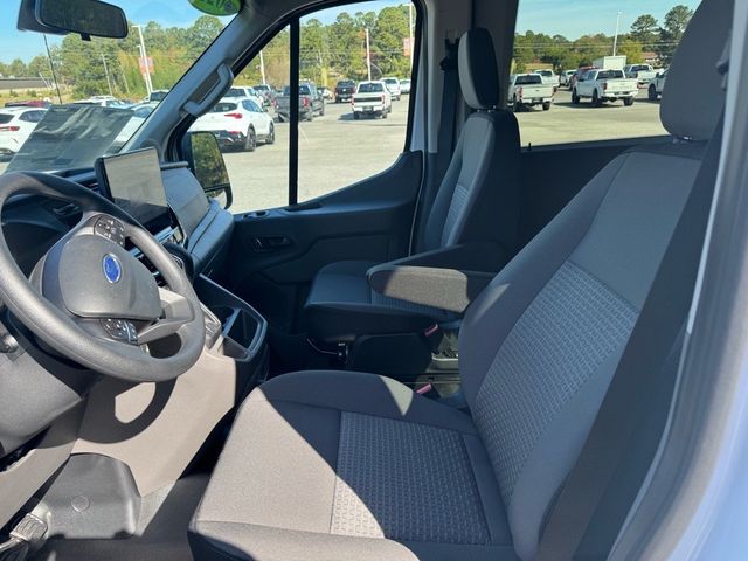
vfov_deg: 56.8
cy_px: 280
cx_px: 374
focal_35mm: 24
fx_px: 519
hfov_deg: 71.6
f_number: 1.78
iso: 80
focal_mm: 6.76
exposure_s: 1/582
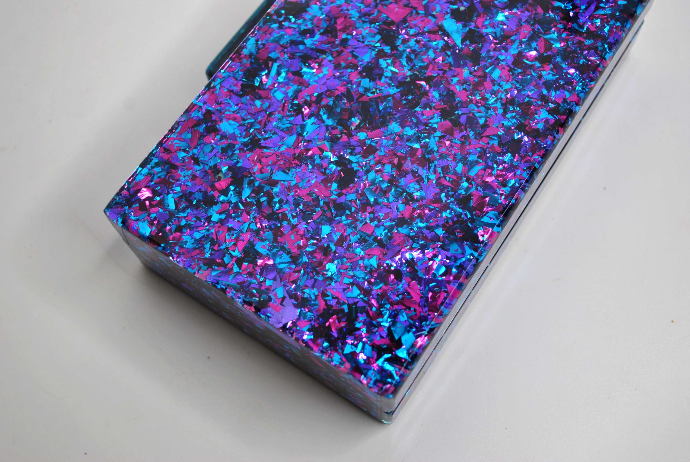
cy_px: 231
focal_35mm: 44
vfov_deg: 30.9
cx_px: 345
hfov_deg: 44.9
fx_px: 835
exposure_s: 1/125
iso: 200
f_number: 4.5
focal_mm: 29
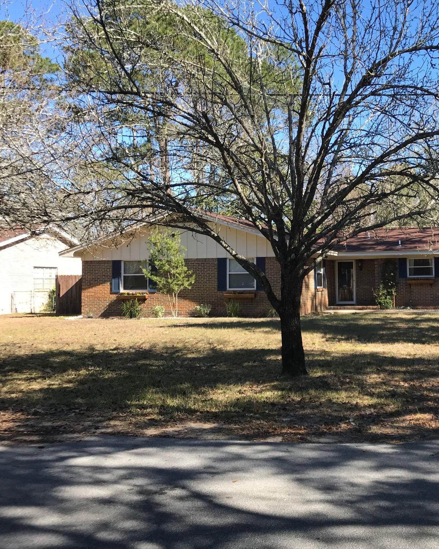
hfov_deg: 36.5
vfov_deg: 46.8
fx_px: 634
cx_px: 369
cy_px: 257
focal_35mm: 39
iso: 20
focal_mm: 3.99
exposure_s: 1/766
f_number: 1.8
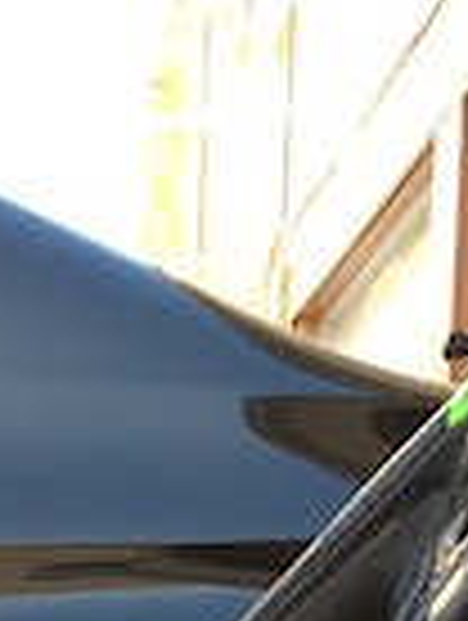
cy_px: 1544
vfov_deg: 10.1
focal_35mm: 168
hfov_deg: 8.8
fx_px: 3019
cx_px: -36
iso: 40
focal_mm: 4.15
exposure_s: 1/120
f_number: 2.2
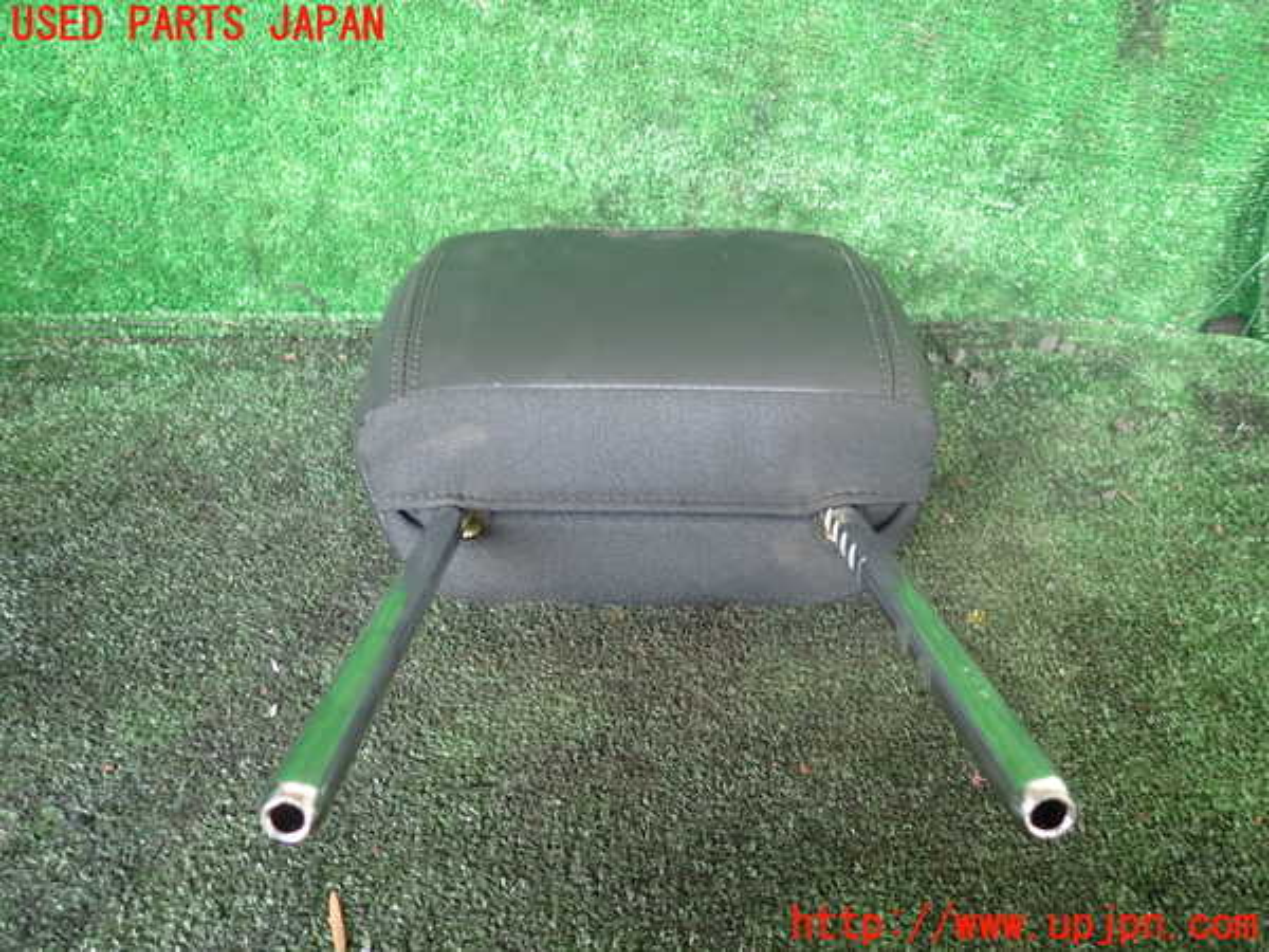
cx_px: 634
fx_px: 916
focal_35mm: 25
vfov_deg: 54.9
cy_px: 476
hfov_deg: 69.4
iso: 200
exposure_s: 1/30
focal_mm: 4.5
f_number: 2
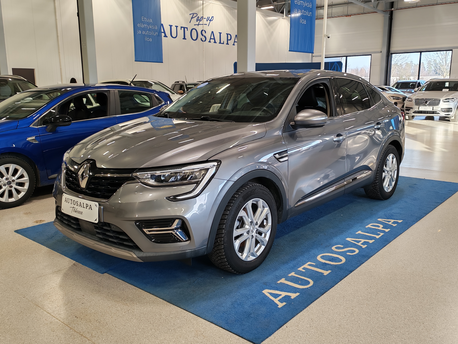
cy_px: 172
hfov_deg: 55.4
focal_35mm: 33
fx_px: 437
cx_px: 229
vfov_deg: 42.9
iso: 100
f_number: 1.9
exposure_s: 1/100
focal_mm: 6.12
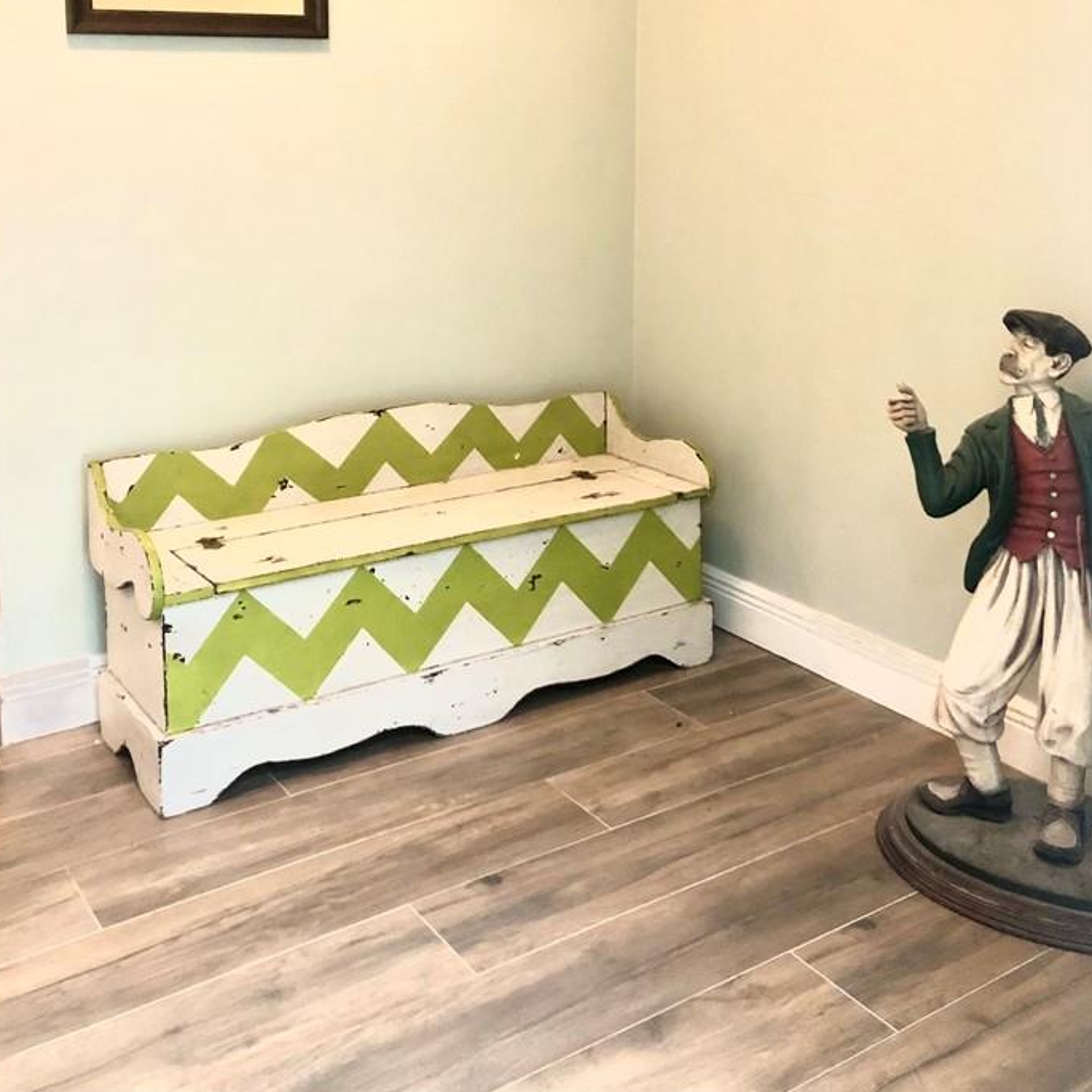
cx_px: 488
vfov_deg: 43.6
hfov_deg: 44.9
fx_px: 1321
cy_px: 281
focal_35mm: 37
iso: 100
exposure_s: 1/13
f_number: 1.8
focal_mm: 3.99
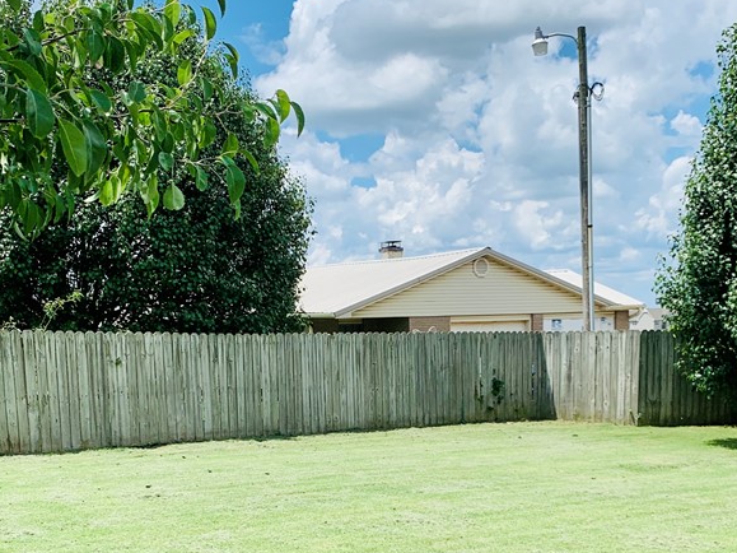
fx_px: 979
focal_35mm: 46
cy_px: 456
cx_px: 384
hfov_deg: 41.2
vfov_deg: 30.6
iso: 25
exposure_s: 1/2915
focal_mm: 4.25
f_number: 1.8
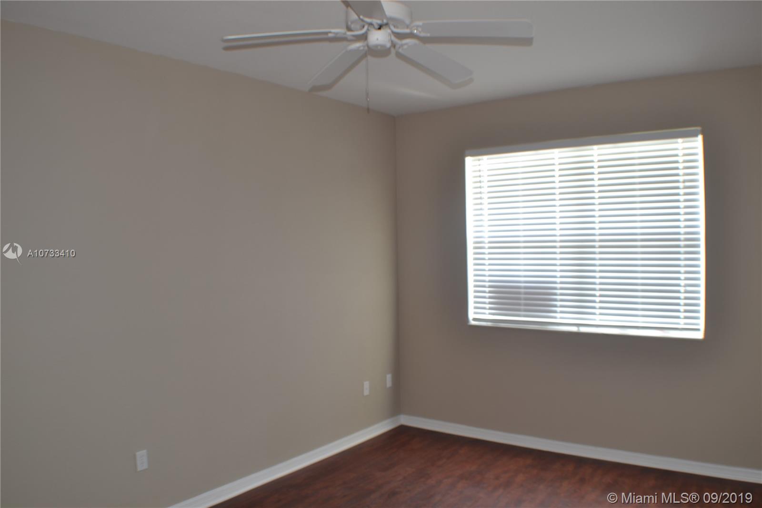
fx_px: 762
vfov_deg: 36.9
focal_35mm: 36
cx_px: 381
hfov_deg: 53.1
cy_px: 254
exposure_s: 1/4
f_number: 5
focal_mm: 24
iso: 100
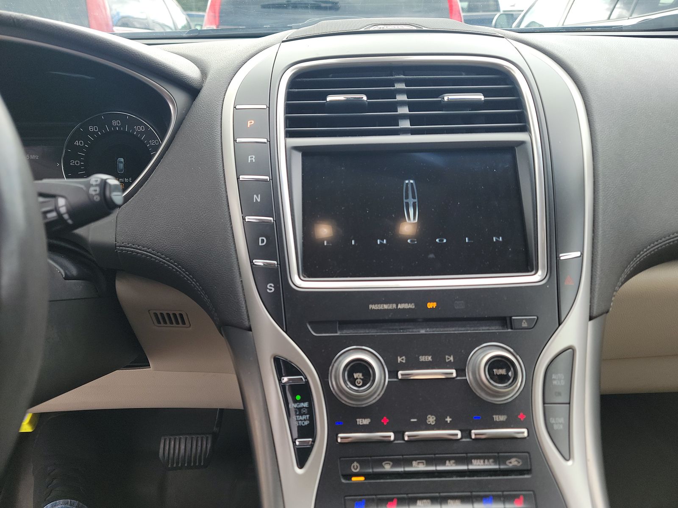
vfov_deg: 56.8
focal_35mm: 24
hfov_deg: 71.6
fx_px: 470
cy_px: 254
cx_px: 339
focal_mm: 6.7
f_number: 1.8
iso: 71
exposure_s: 1/119
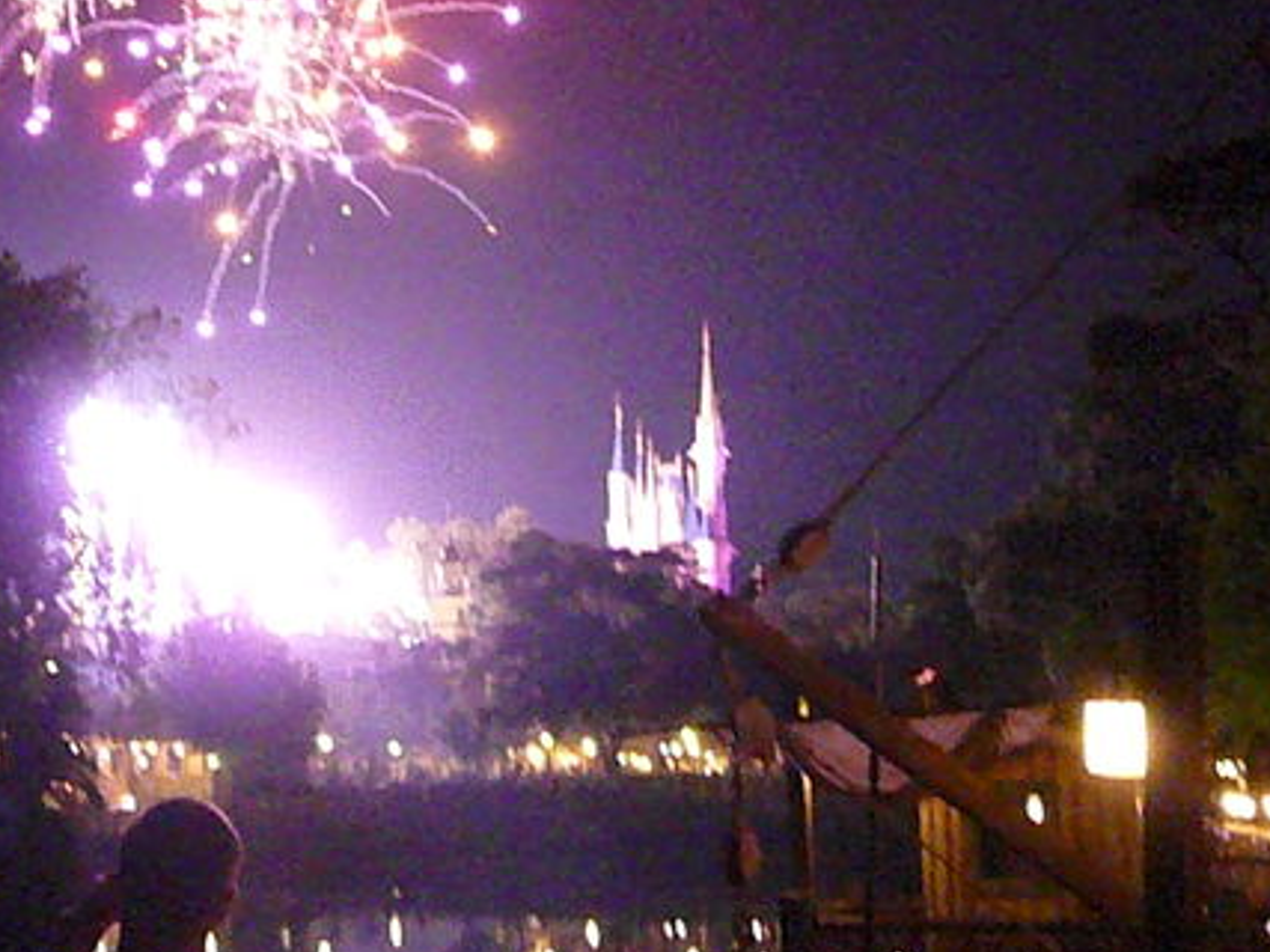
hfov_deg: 27.7
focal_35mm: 70
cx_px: 509
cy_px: 242
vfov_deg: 20.8
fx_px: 2567
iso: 3200
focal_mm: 7.5
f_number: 3.5
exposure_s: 1/15
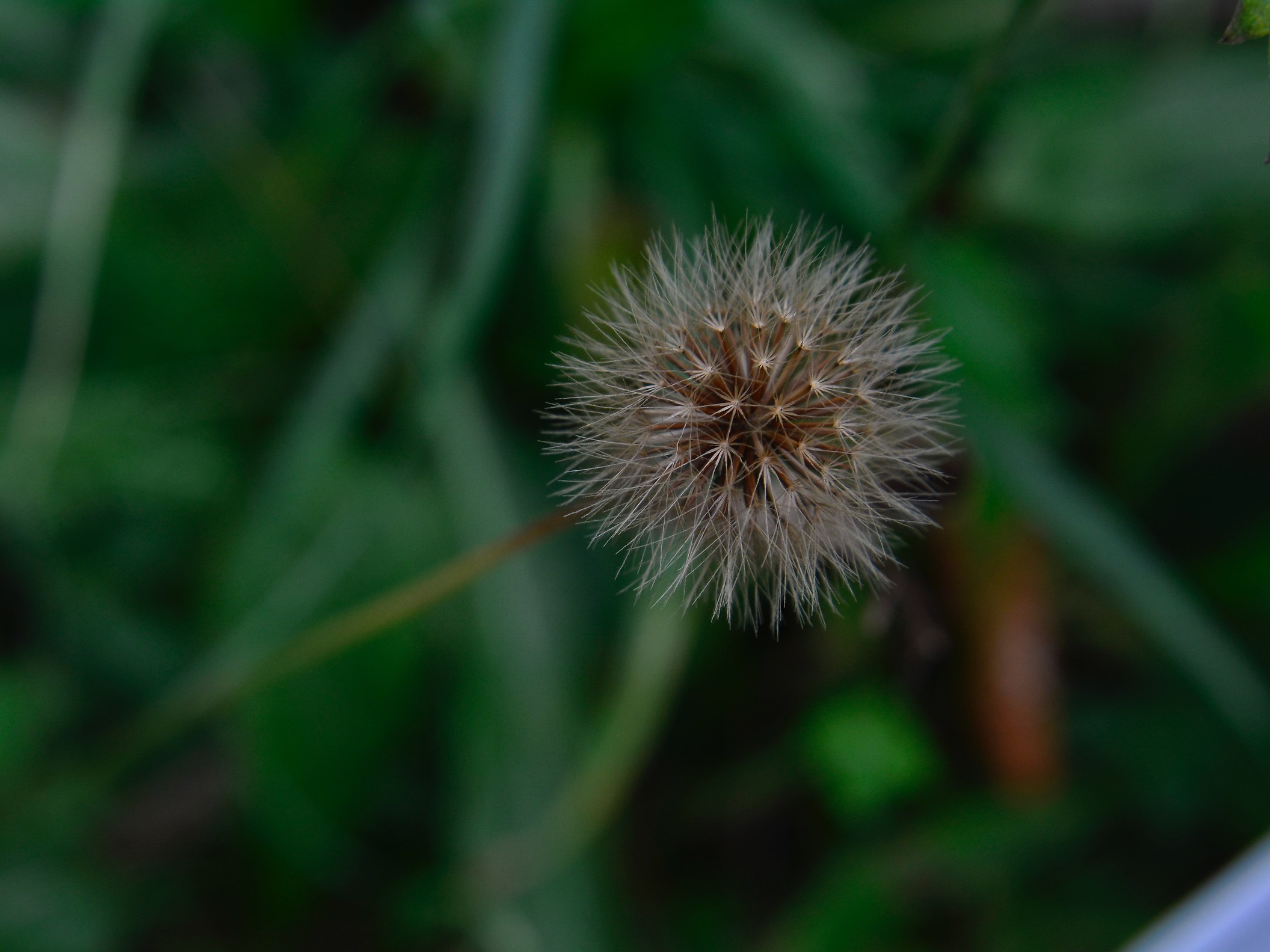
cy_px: 481
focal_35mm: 82
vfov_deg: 18.0
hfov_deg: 23.8
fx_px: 3008
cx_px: 627
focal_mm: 50
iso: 400
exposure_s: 1/50
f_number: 5.6
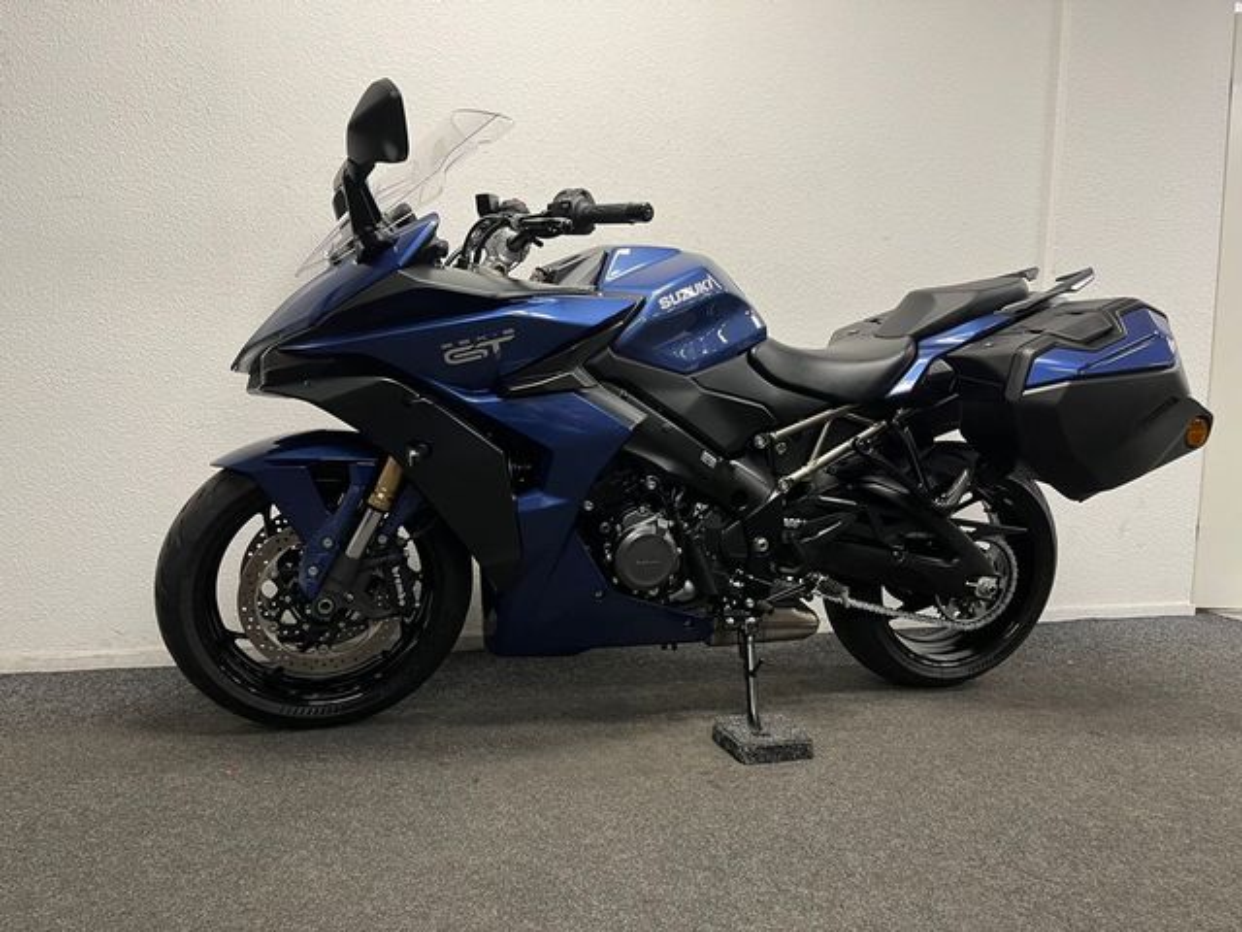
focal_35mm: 26
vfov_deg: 53.1
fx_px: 933
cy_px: 466
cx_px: 621
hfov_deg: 67.3
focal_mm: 5.1
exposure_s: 1/50
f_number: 1.6
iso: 125
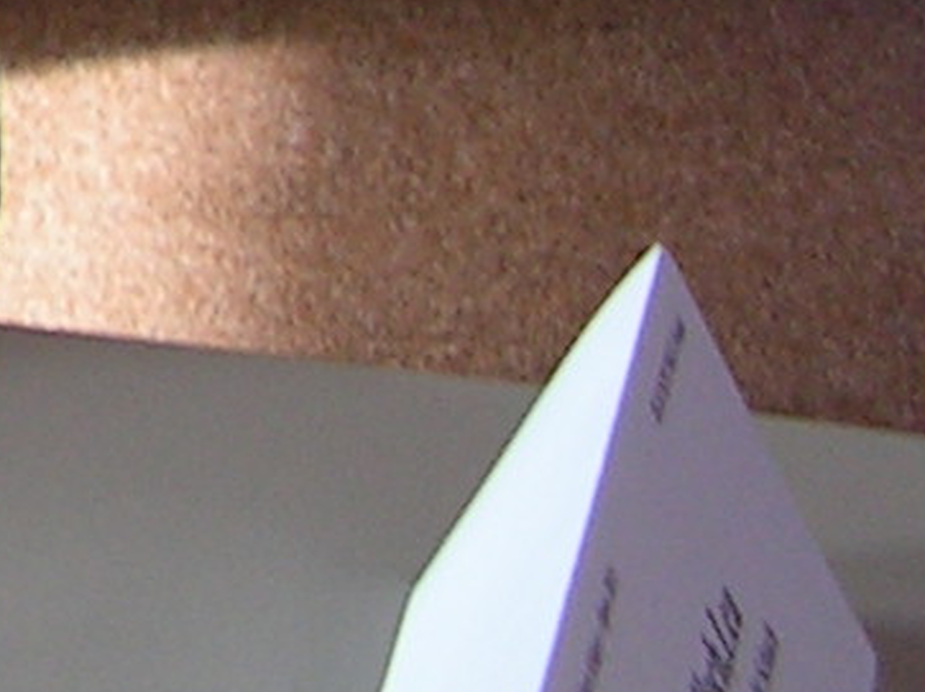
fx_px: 6649
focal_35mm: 249
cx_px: -1628
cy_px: -932
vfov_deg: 5.7
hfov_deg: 7.2
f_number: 3.2
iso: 100
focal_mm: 7.4
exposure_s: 1/40
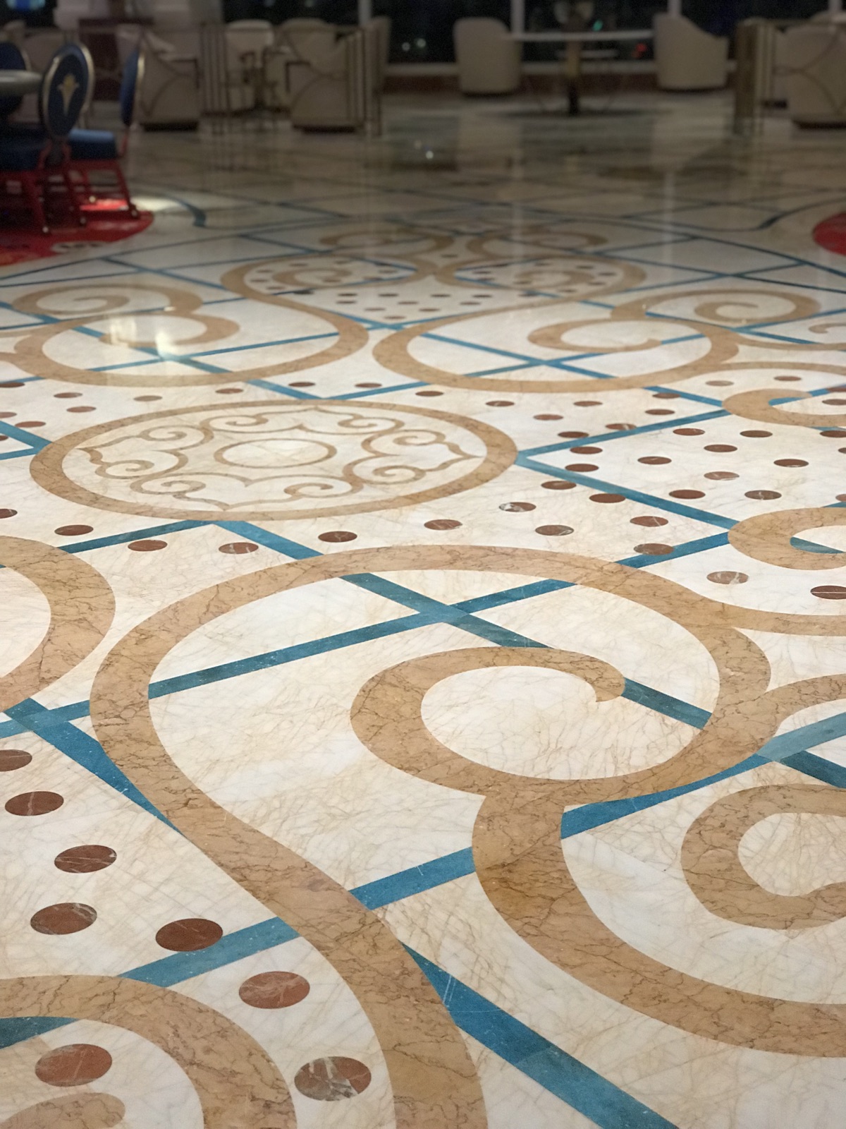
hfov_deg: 25.7
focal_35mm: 57
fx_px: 1857
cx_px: 423
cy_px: 564
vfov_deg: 33.8
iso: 400
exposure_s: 1/120
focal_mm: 6.6
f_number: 2.8
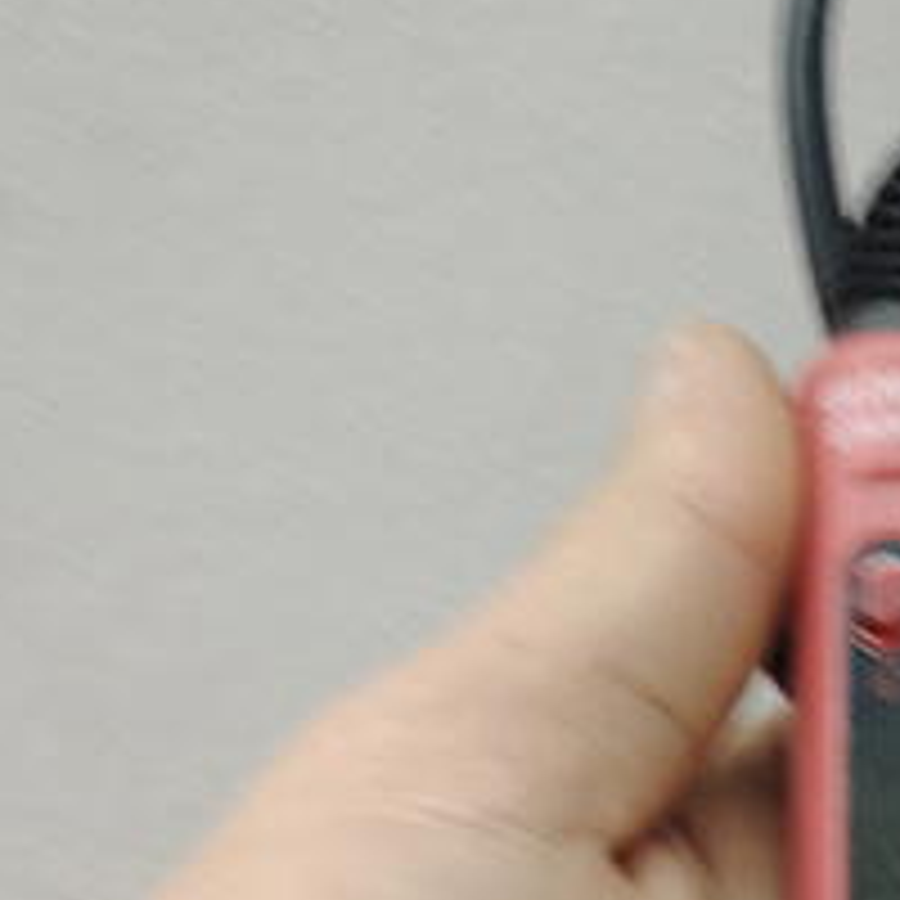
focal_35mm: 85
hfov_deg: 19.6
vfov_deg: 17.8
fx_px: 2500
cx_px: 976
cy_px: 1440
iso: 645
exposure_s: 1/33.3
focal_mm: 5.25
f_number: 1.75
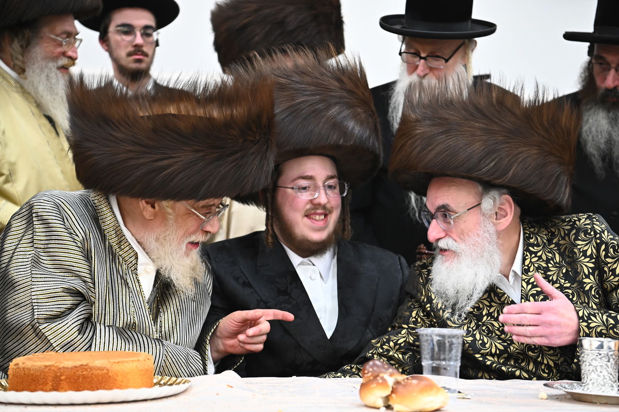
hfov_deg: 32.4
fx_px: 1065
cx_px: 310
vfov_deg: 21.9
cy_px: 206
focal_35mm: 62
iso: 2500
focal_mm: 62
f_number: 4
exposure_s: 1/200
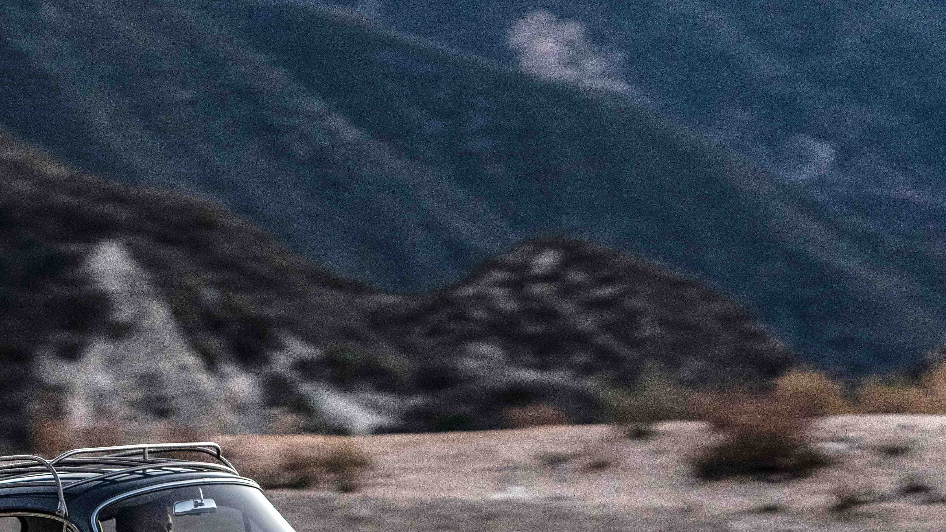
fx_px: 6898
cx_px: 202
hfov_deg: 7.8
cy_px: 406
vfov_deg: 4.4
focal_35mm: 275
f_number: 4
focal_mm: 110
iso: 1600
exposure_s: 1/80
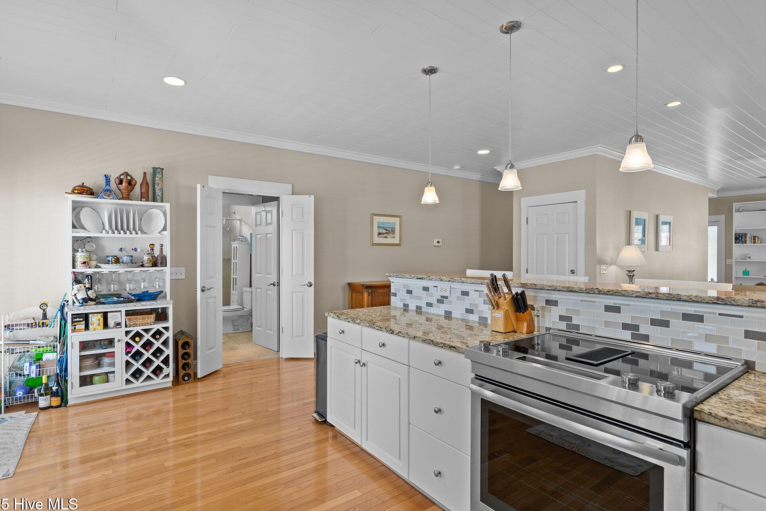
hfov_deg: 90.0
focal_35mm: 18
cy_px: 258
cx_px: 368
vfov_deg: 67.4
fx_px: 383
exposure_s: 1
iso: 125
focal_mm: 17
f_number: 7.1
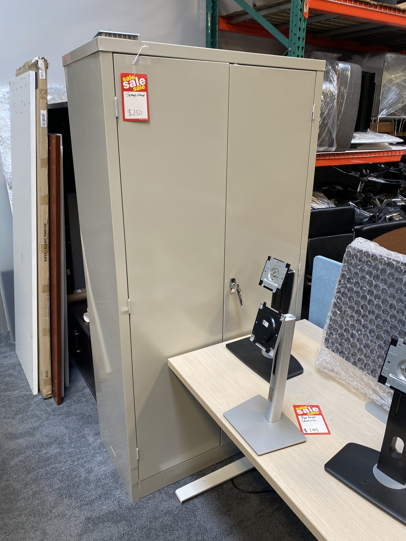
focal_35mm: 26
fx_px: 407
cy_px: 270
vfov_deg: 67.3
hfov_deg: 53.1
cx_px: 203
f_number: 1.8
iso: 64
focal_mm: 4.25
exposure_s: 1/60
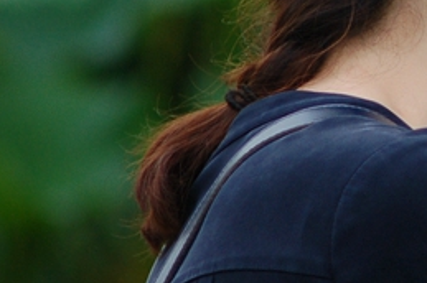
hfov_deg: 1.7
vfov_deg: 1.1
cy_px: -2
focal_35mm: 1245
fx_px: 14748
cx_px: 608
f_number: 4.5
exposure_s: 1/500
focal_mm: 210
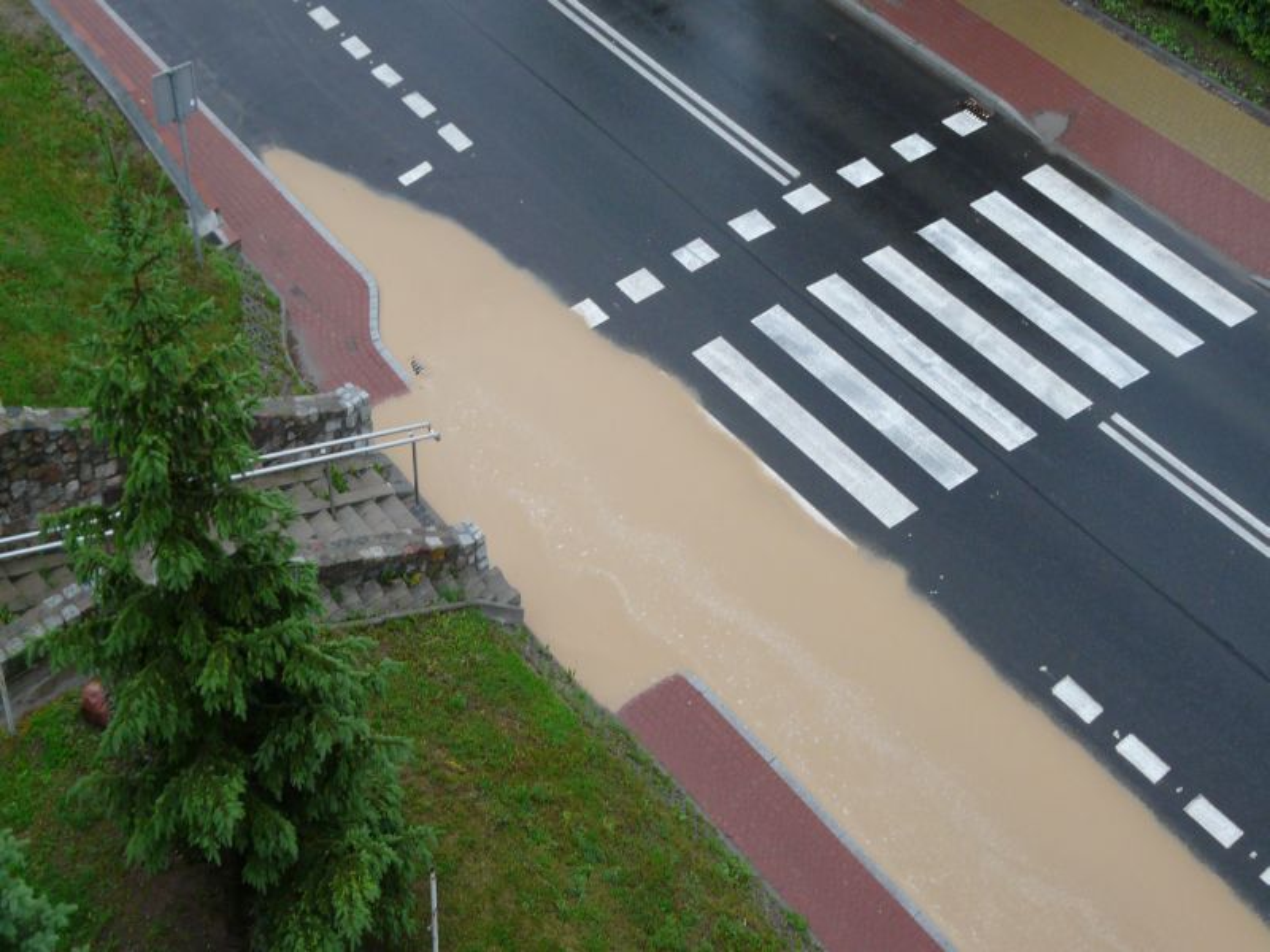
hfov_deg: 32.2
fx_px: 2201
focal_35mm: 60
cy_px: 476
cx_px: 635
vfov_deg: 24.4
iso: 125
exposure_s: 1/50
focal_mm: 9
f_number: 3.2
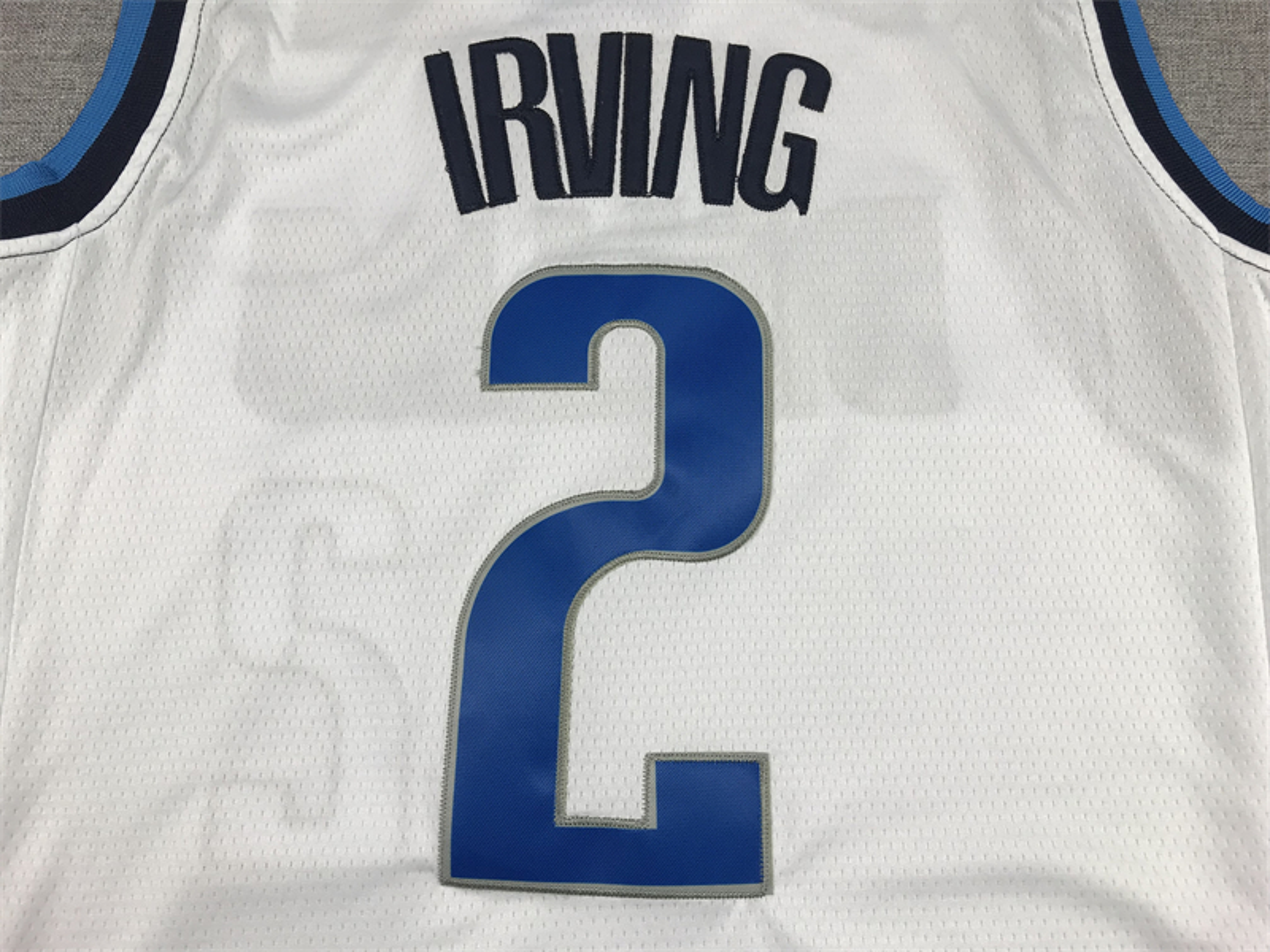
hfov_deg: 63.4
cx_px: 635
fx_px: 1027
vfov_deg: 49.7
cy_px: 476
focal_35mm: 28
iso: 20
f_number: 1.8
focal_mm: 3.99
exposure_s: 1/109
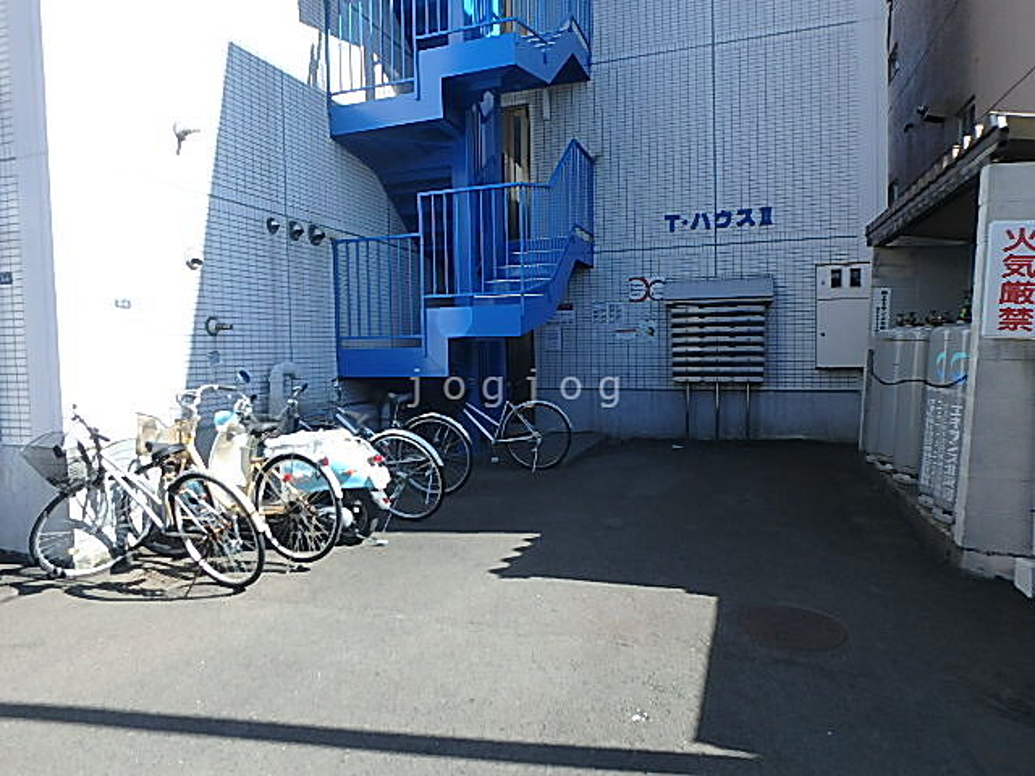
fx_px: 628
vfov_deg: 63.4
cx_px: 518
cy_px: 388
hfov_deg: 79.0
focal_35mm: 21
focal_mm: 3.7
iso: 125
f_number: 3.5
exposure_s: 1/500
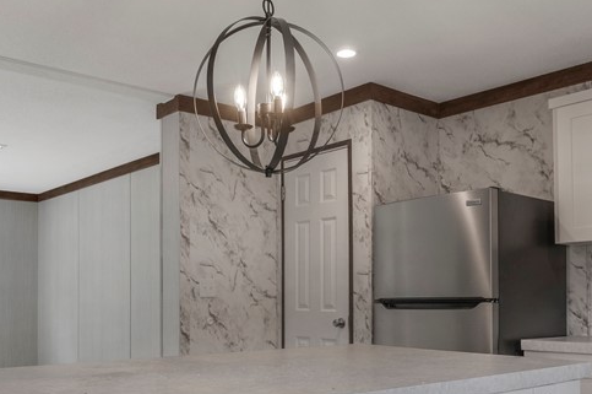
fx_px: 610
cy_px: 292
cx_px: 267
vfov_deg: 35.0
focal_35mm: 37
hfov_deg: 51.7
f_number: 7.1
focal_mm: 11
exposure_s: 1/4
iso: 100
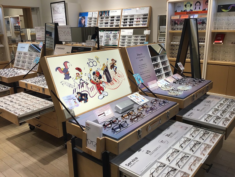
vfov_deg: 45.4
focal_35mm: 31
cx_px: 118
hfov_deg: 58.4
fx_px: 210
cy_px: 88
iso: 32
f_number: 2.4
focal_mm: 3.3
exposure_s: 1/120
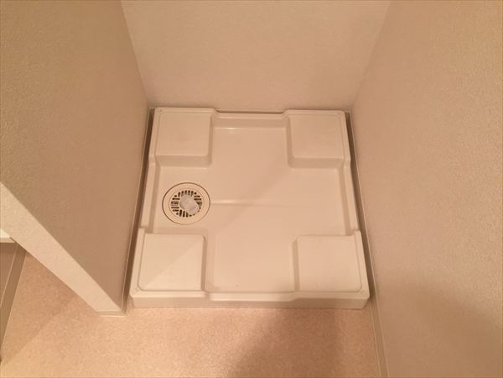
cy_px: 189
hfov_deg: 61.7
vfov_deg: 48.2
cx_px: 252
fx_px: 421
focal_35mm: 29
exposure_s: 1/33
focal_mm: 4.15
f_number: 2.2
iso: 100
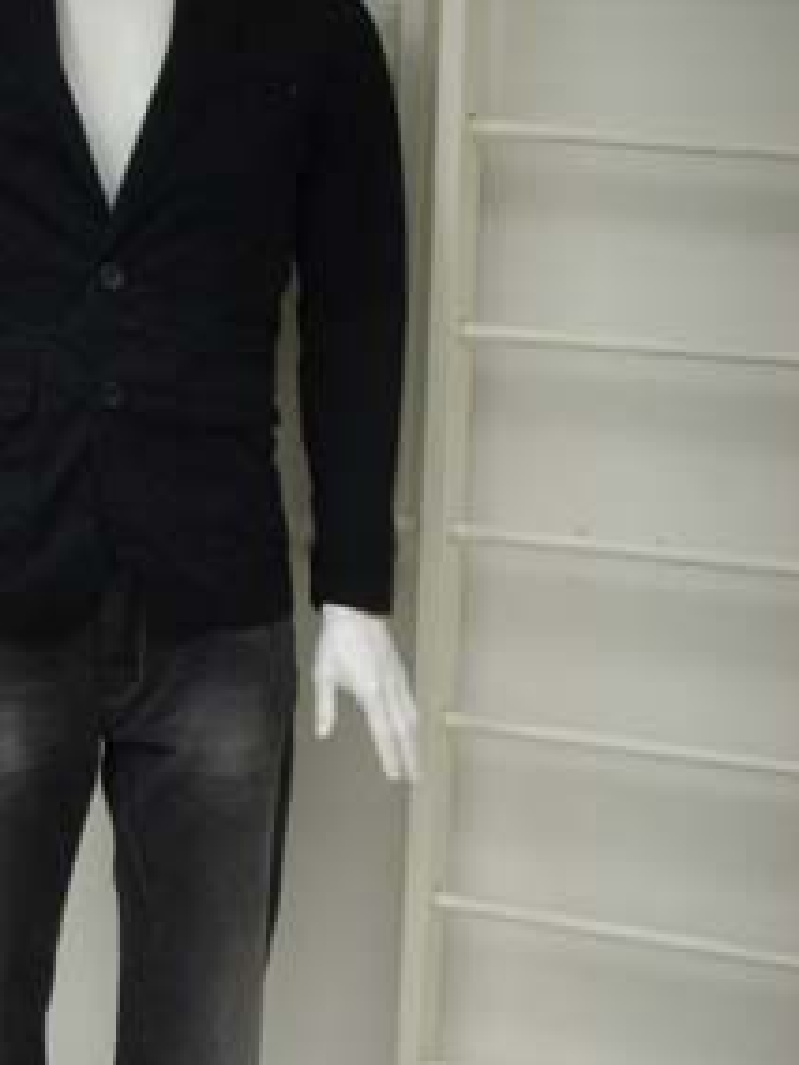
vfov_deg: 29.3
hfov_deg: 21.9
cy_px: 652
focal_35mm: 66
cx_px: 131
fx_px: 2031
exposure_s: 1/45
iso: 110
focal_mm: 6.6
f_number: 3.5
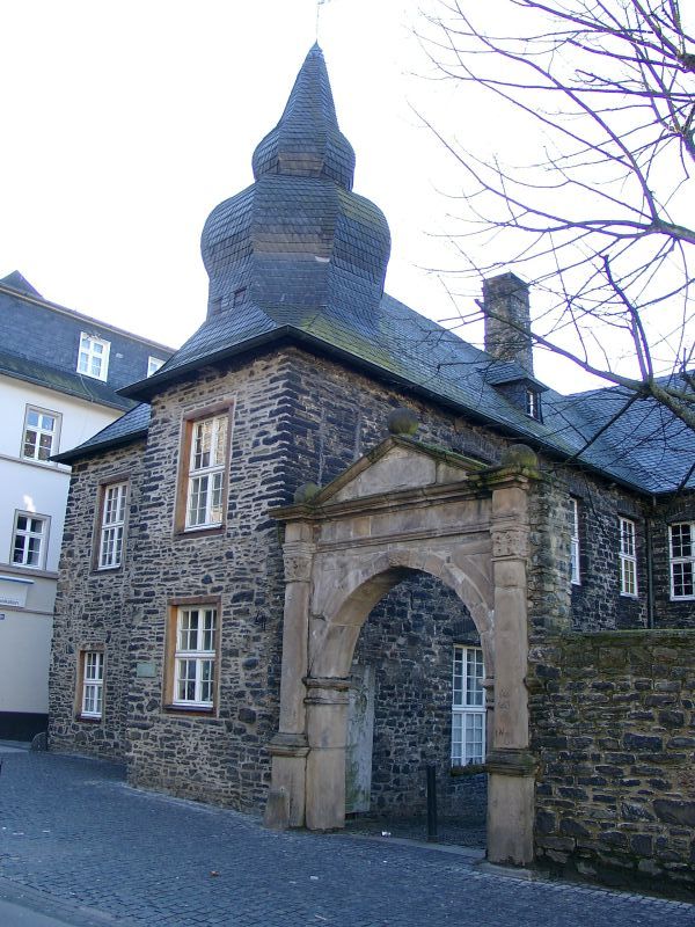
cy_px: 464
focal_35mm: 34
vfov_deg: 54.0
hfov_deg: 41.8
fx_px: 910
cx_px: 348
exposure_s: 1/110
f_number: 2.8
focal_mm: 7.13
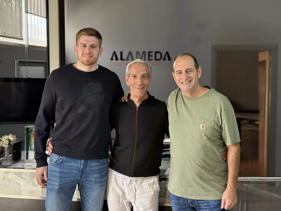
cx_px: 140
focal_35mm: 48
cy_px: 106
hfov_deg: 39.7
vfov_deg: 30.3
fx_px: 390
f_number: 1.78
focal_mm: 6.76
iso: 160
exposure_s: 1/100
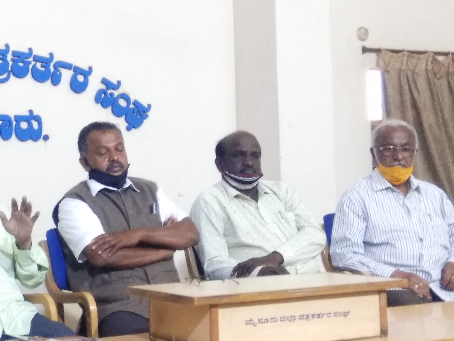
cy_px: 143
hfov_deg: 48.9
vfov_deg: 39.5
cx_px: 102
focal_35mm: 36
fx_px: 472
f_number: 2
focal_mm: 3.57
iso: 500
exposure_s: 1/25
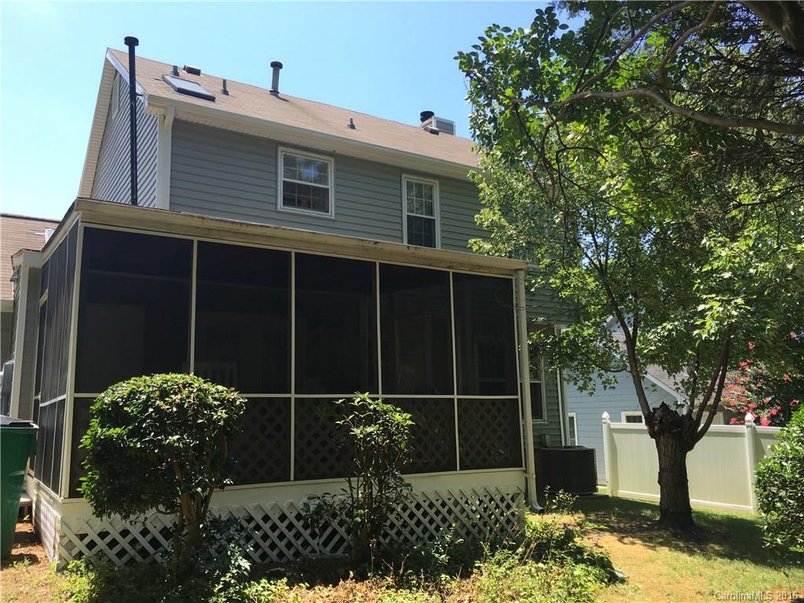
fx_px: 674
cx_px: 402
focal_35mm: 29
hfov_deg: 61.7
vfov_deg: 48.2
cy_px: 302
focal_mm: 4.15
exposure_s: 1/569
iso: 25
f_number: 2.2
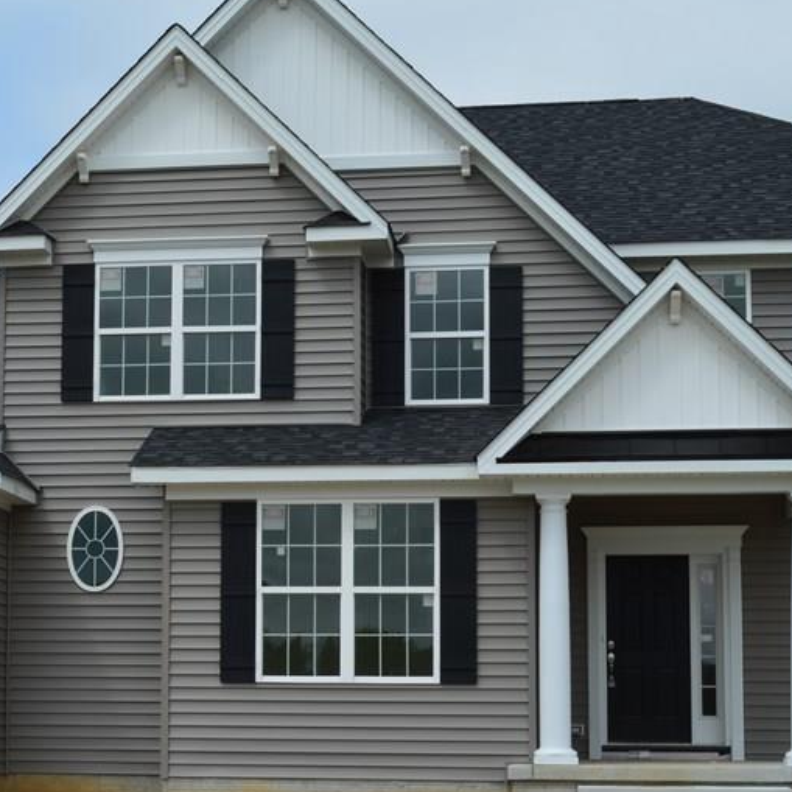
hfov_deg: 21.7
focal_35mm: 79
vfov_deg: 21.9
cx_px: 169
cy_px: 516
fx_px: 2043
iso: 100
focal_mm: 29
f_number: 11
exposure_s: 1/160
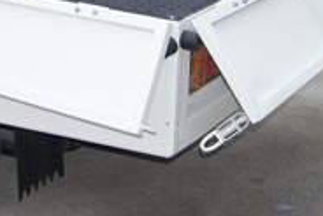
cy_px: -134
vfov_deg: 14.3
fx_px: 790
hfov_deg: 22.1
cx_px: -11
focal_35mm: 88
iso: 100
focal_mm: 18
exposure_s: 1/160
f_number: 7.1
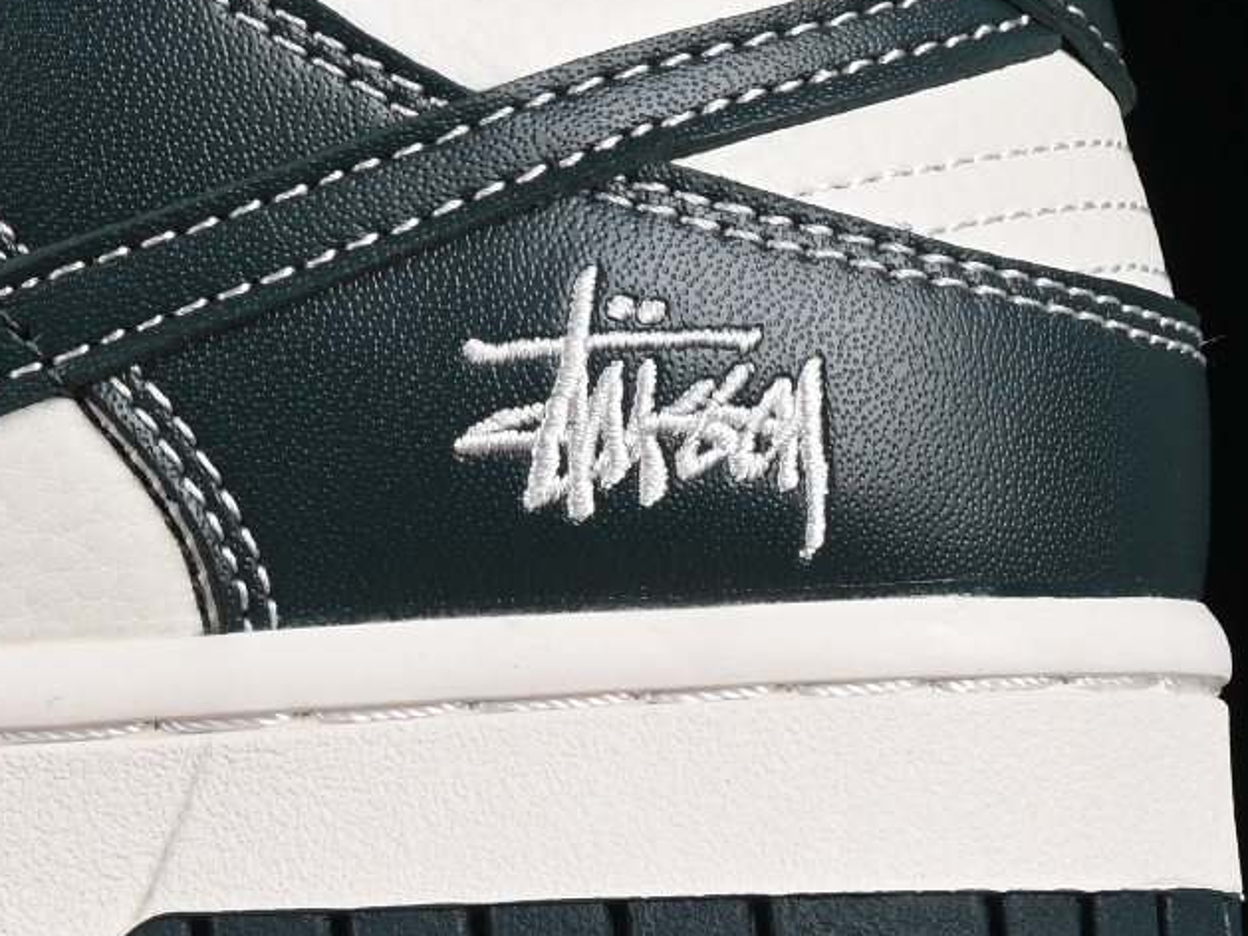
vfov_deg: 4.7
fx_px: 11503
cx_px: -629
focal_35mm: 319
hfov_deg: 6.1
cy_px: -93
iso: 160
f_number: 8
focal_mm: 50
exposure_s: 1/80
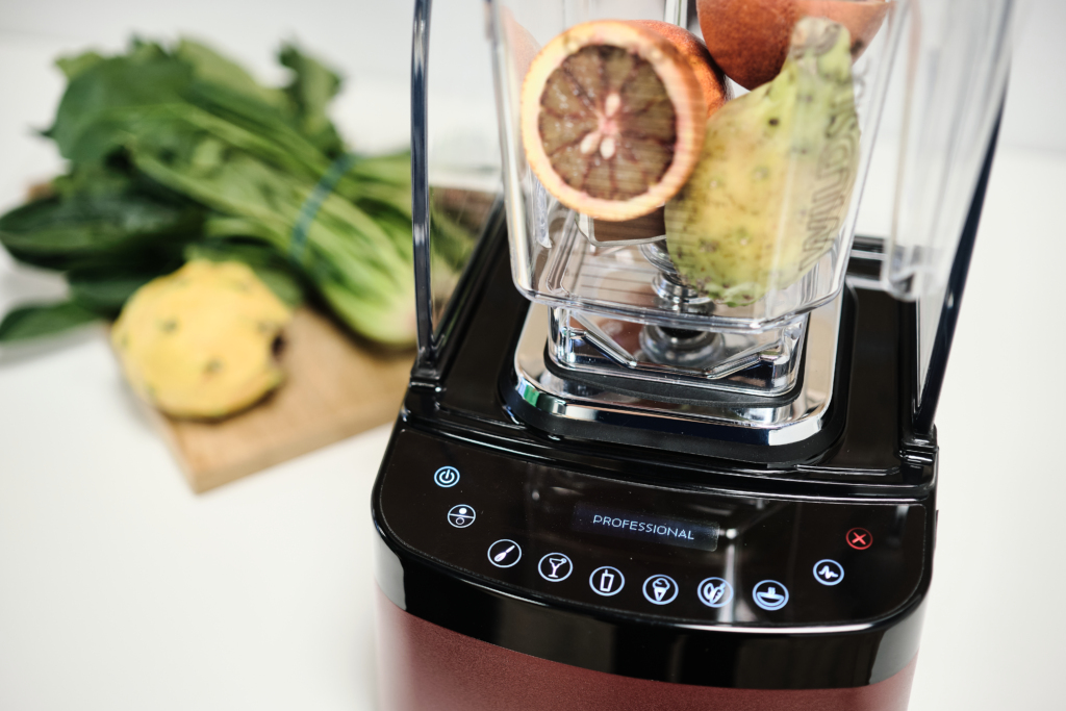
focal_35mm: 50
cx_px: 533
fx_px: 1481
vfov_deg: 27.0
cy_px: 356
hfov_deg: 39.6
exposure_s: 1/105
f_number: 1.6
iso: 400
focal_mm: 33
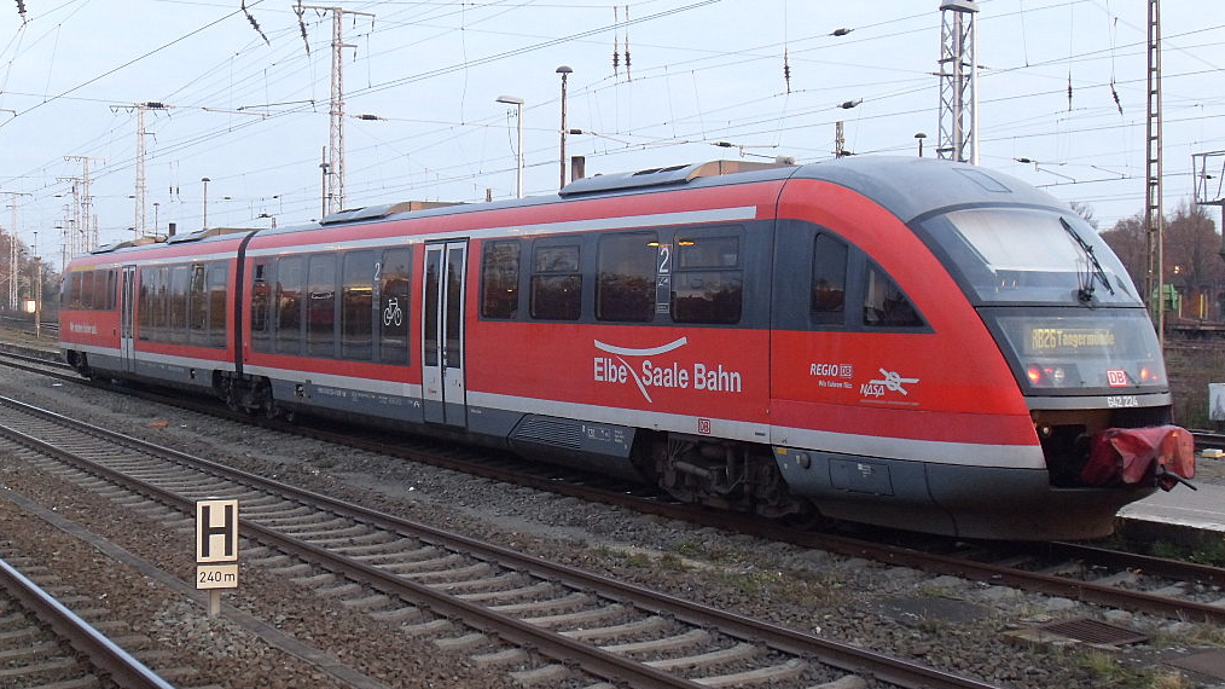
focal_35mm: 55
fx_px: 1786
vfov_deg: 21.8
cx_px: 614
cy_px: 311
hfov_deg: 37.9
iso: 200
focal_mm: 8.4
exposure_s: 1/45
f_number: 3.4
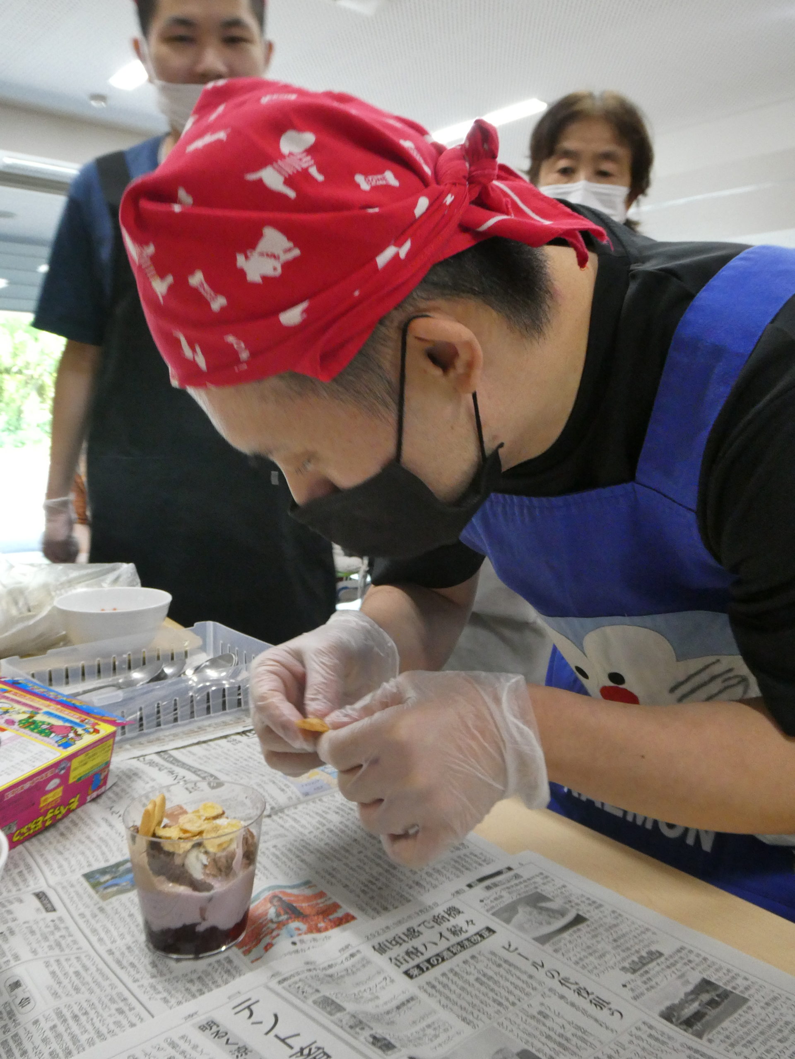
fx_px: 857
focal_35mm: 28
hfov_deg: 49.7
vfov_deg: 63.4
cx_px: 398
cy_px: 530
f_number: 3.5
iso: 500
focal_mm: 5
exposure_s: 1/80
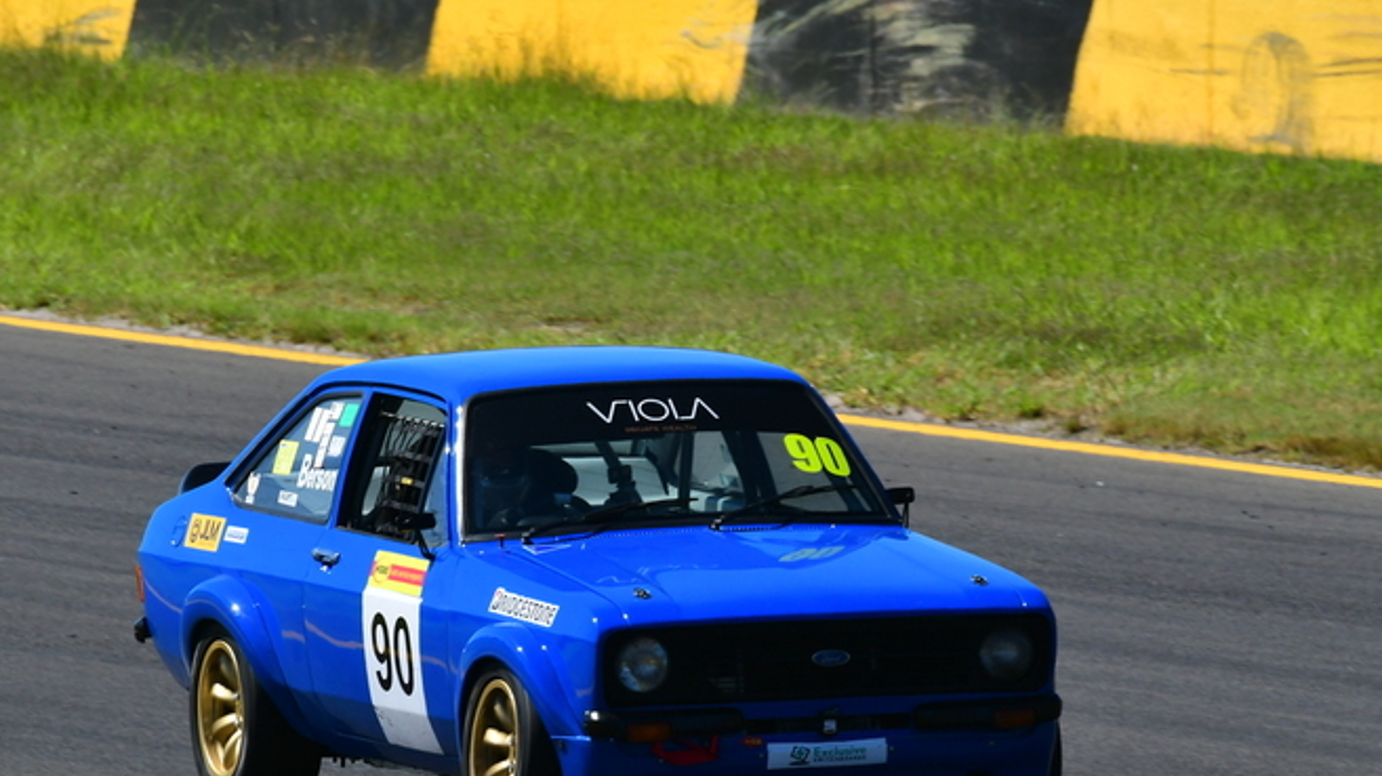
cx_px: 570
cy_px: 392
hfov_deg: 2.3
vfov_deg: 1.3
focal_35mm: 957
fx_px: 35057
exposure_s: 1/640
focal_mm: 500
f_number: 13
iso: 500
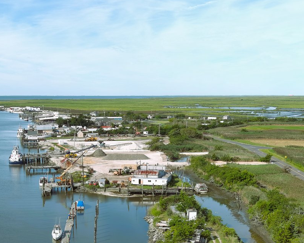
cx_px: 115
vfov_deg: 25.7
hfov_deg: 32.3
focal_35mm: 58
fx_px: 522
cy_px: 196
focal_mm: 10.57
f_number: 2.8
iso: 100
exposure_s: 1/1000
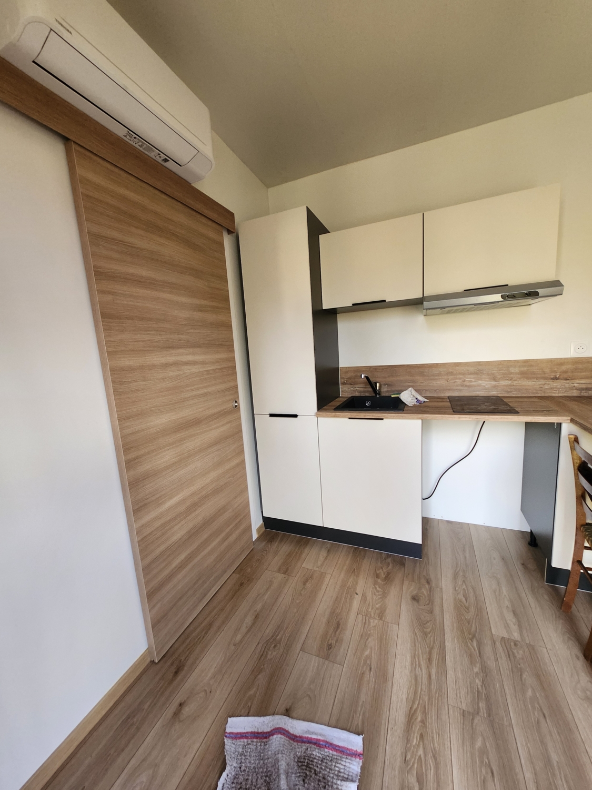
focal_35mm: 13
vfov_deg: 106.2
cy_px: 395
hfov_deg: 89.9
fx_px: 296
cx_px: 296
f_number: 2.2
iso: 250
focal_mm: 1.74
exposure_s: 1/50
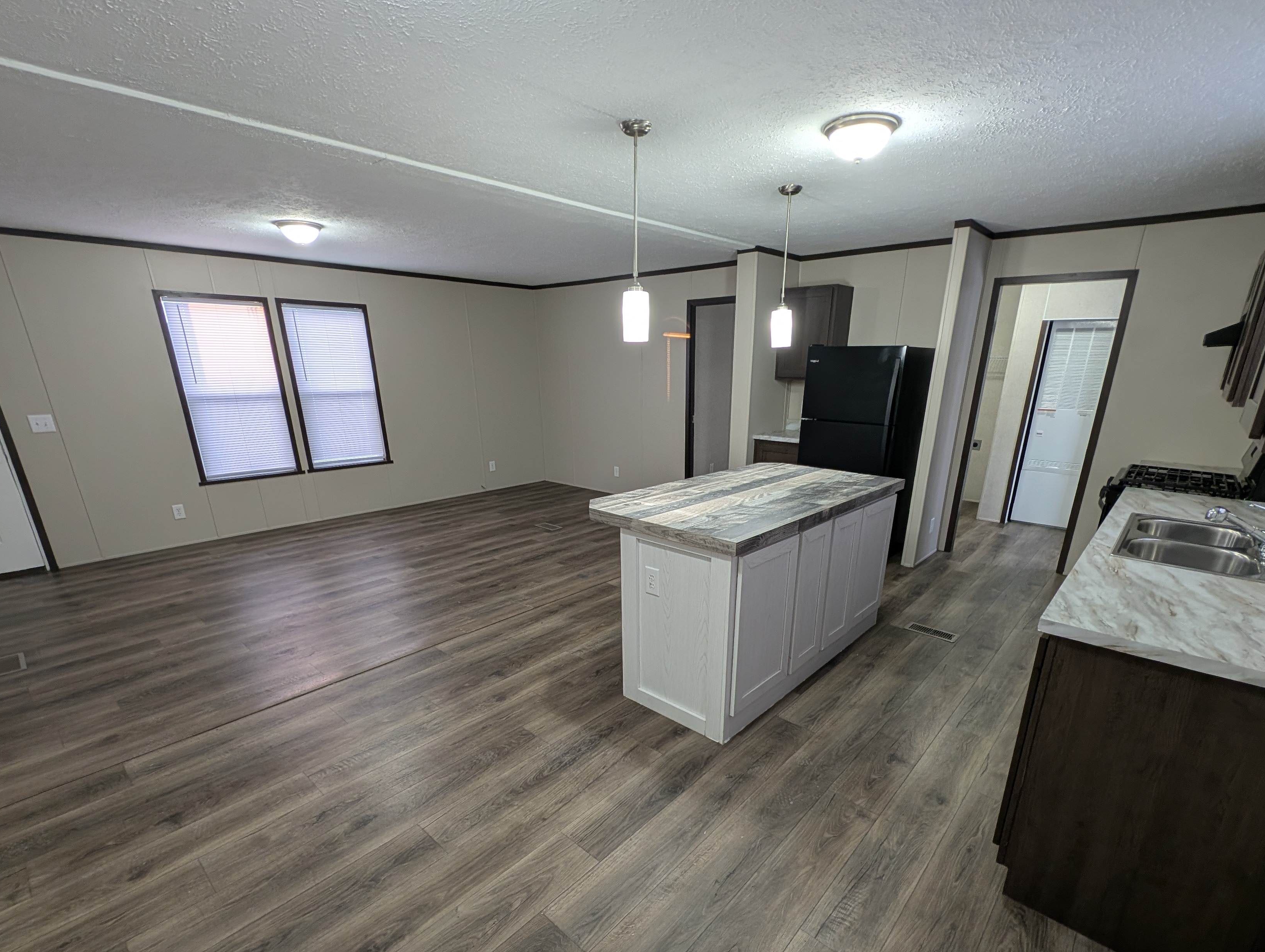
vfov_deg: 81.0
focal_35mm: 15
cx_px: 657
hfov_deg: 98.0
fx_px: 549
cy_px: 570
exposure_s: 1/24
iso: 60
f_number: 1.95
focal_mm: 2.23
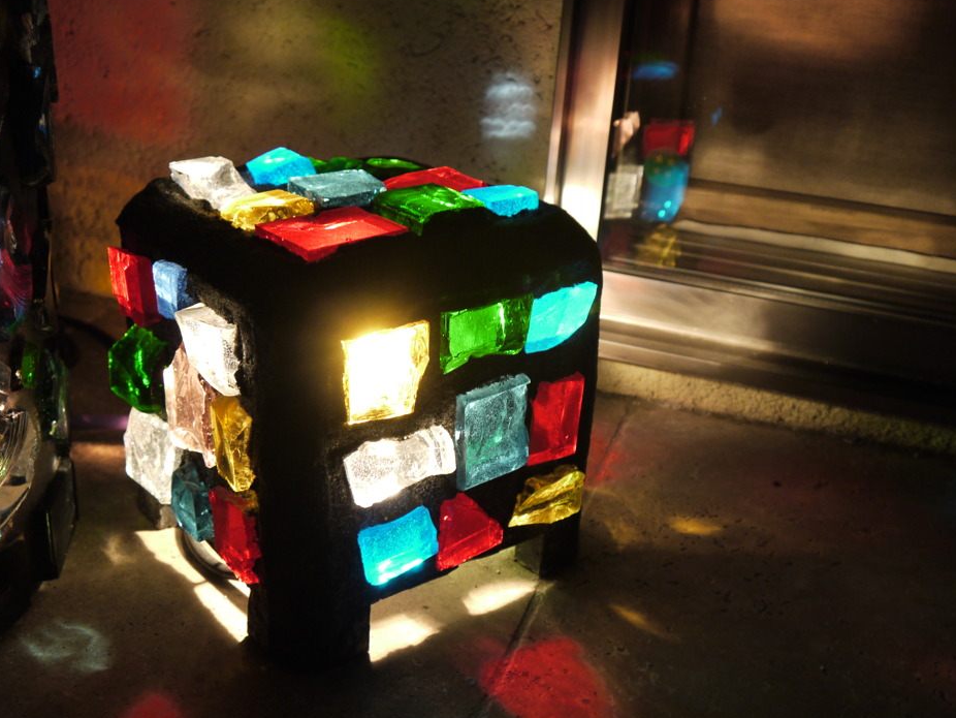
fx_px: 1160
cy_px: 332
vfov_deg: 34.3
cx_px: 489
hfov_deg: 44.8
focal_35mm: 42
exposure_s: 1/6
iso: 400
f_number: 4.2
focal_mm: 19
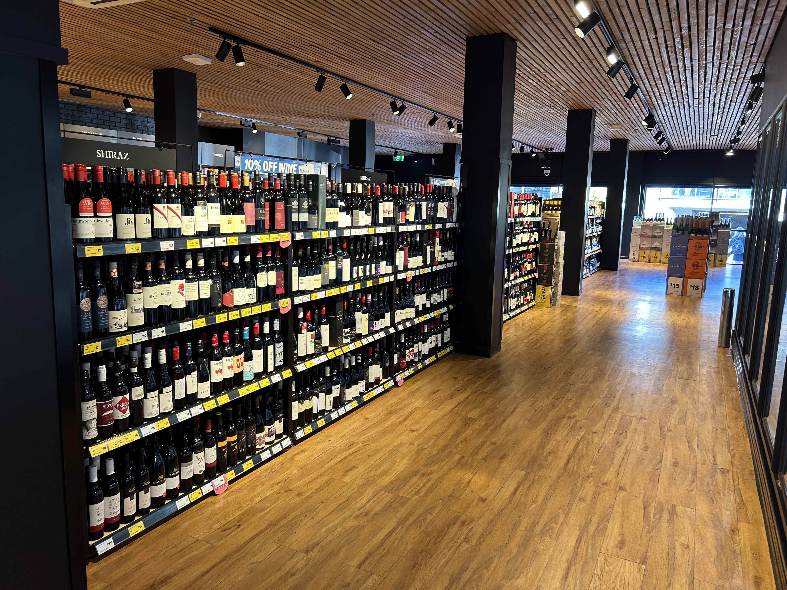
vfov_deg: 53.1
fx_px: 591
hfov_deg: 67.3
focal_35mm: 26
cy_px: 295
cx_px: 394
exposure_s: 1/50
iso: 64
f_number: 1.5
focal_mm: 5.7
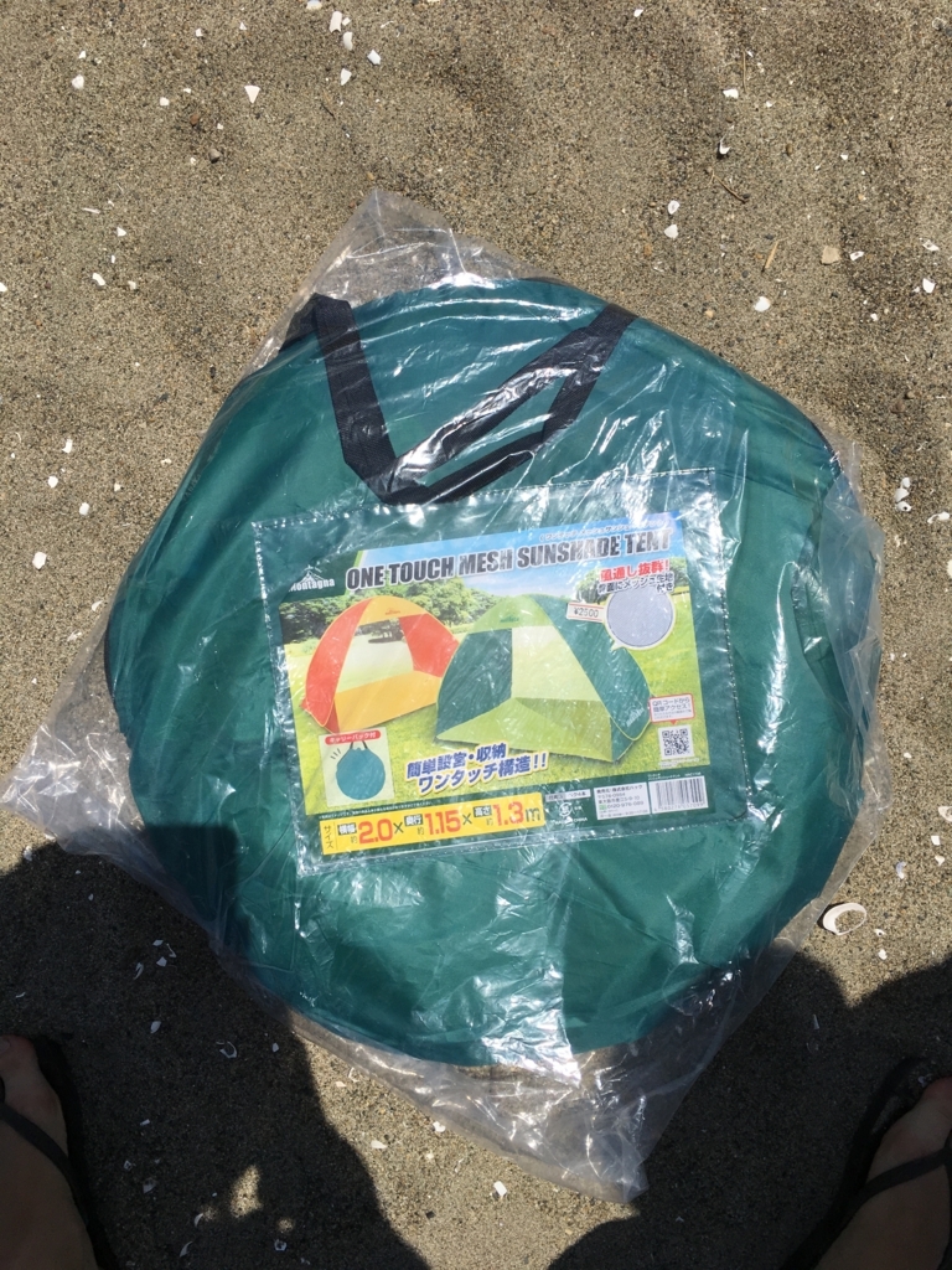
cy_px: 635
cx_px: 476
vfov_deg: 61.7
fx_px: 1063
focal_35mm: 29
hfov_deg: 48.2
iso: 25
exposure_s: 1/4808
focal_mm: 4.15
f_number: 2.2
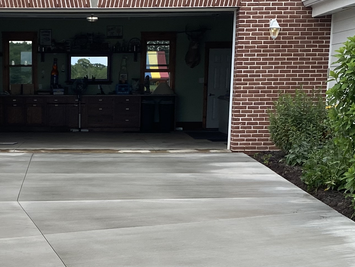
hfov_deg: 23.4
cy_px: 268
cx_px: 60
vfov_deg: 17.6
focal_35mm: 82
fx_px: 841
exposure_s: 1/998
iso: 32
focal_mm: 4.25
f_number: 1.8
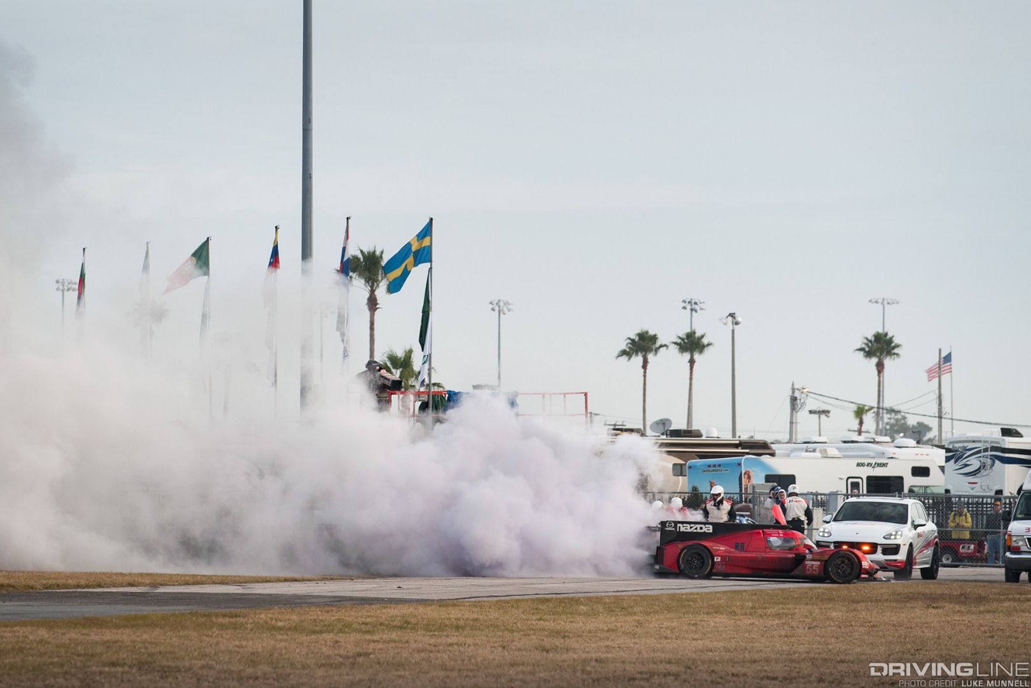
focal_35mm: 170
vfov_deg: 8.1
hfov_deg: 12.1
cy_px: 344
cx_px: 516
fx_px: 4868
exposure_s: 1/250
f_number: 5
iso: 100
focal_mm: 170
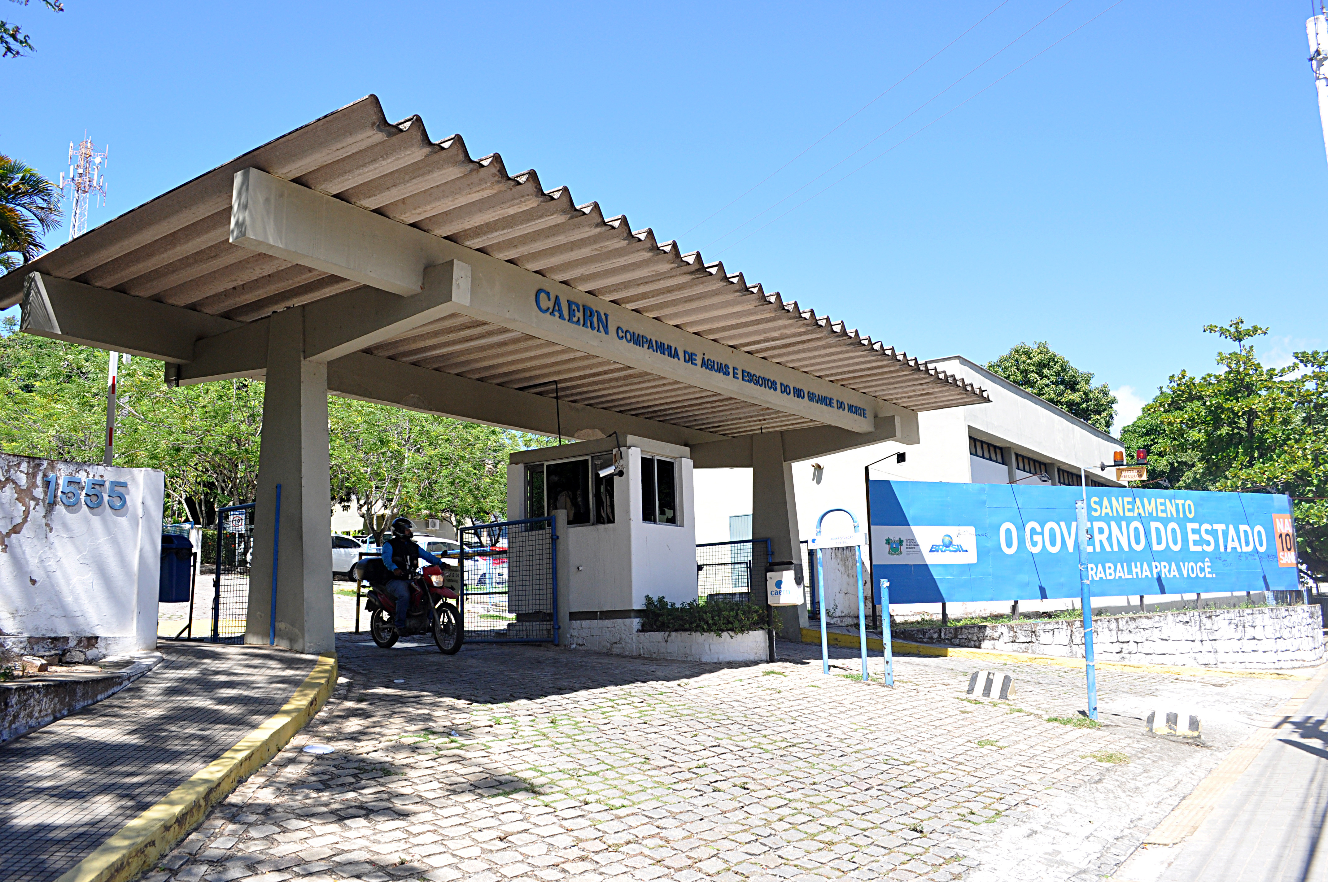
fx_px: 995
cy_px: 441
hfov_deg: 67.4
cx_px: 664
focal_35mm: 27
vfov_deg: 47.8
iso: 400
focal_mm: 18
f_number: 9
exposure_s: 1/320
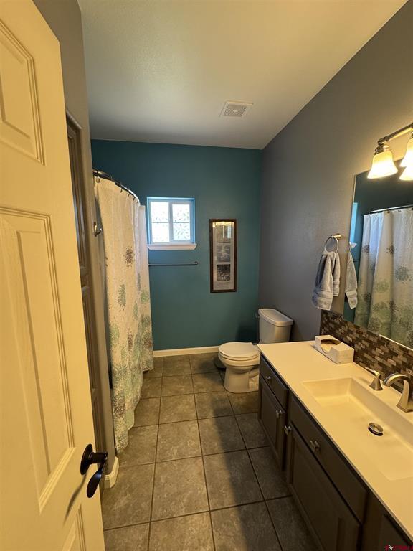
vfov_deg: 102.1
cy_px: 276
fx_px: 223
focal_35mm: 14
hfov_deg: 85.7
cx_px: 206
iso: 250
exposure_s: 1/120
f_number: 2.2
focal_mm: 2.22
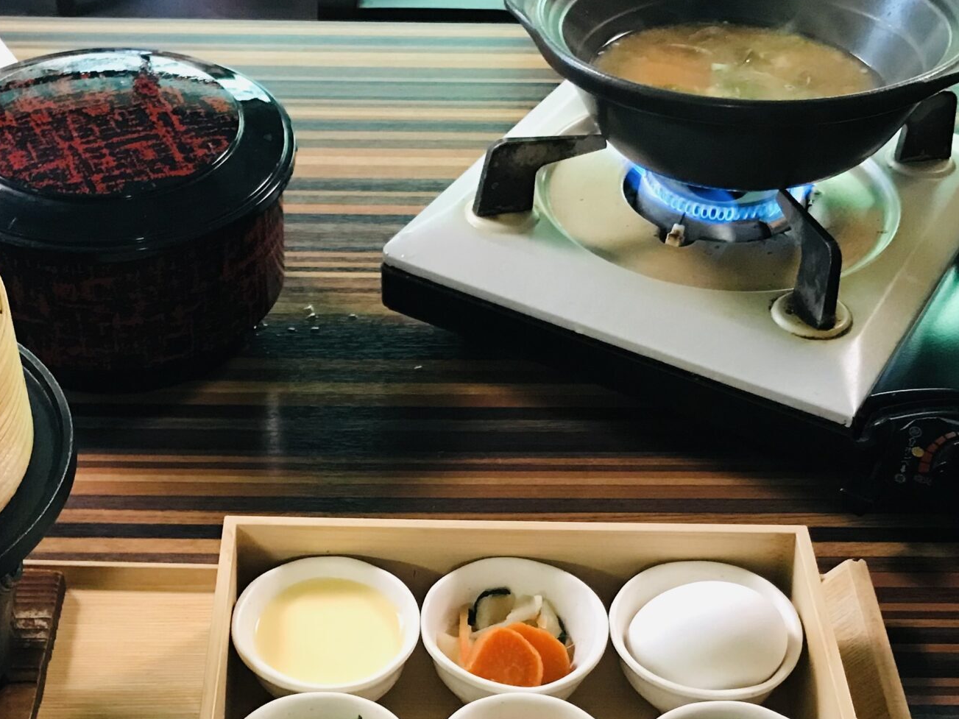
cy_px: 642
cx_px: 382
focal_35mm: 55
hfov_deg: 34.8
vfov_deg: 25.7
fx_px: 1524
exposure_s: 1/13
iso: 100
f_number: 1.8
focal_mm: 3.99
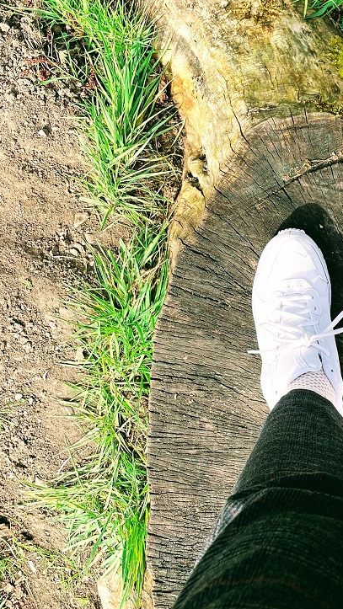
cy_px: 258
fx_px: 759
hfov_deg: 24.2
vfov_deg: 43.6
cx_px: 349
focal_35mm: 47
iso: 32
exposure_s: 1/1006
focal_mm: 4.2
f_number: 1.6
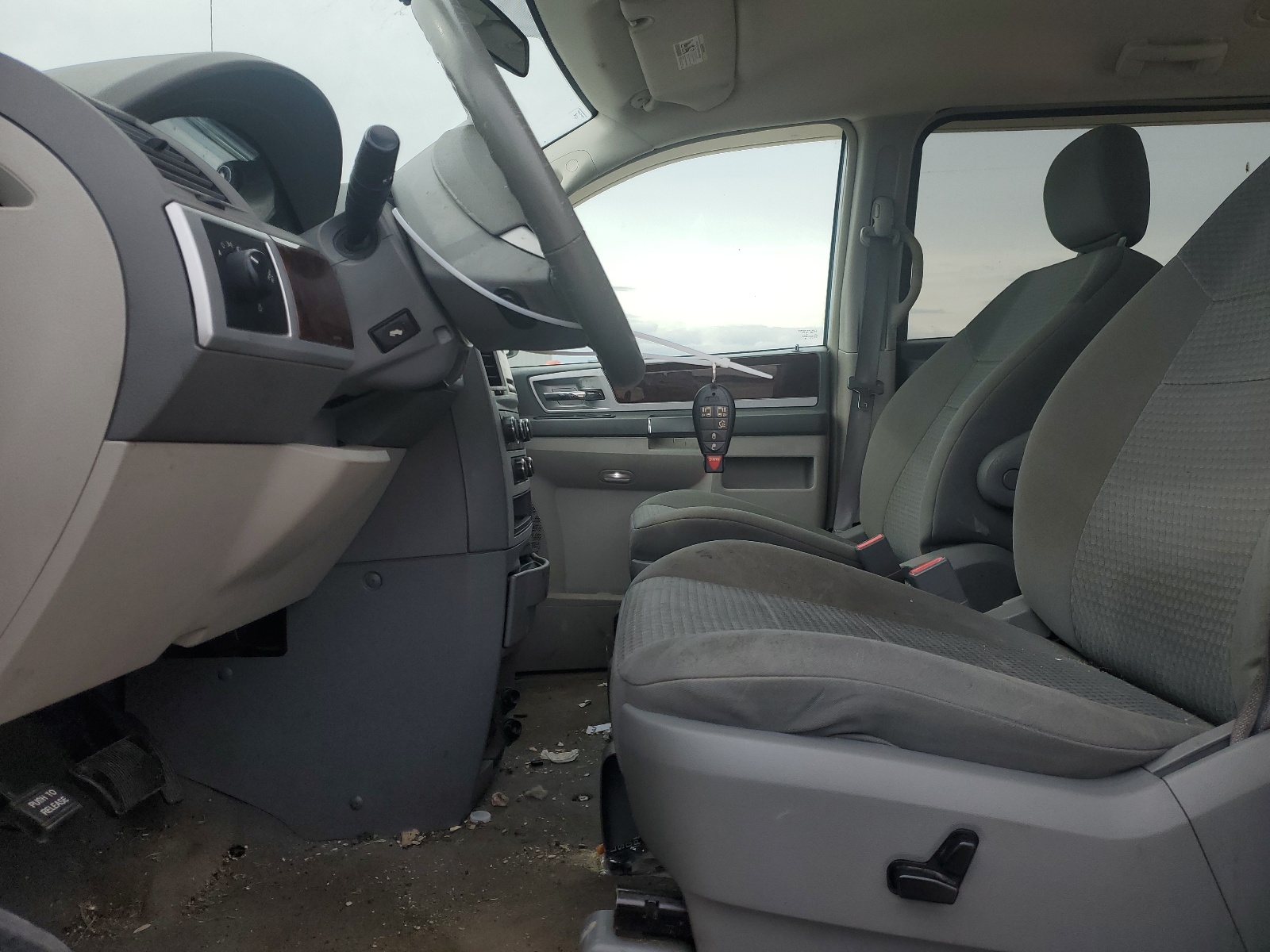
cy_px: 476
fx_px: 954
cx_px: 635
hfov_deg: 67.3
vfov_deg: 53.1
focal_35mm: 26
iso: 50
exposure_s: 1/1429
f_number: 1.5
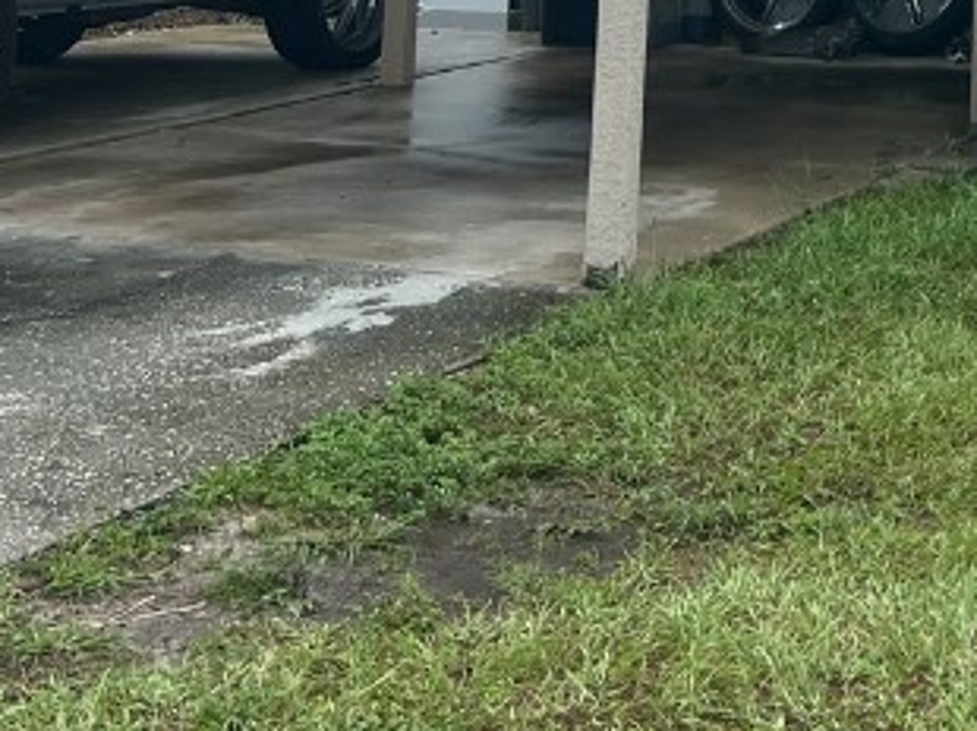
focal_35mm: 86
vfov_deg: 15.6
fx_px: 2425
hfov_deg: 21.2
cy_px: -422
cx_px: 1172
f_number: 1.5
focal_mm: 5.7
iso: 50
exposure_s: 1/2513
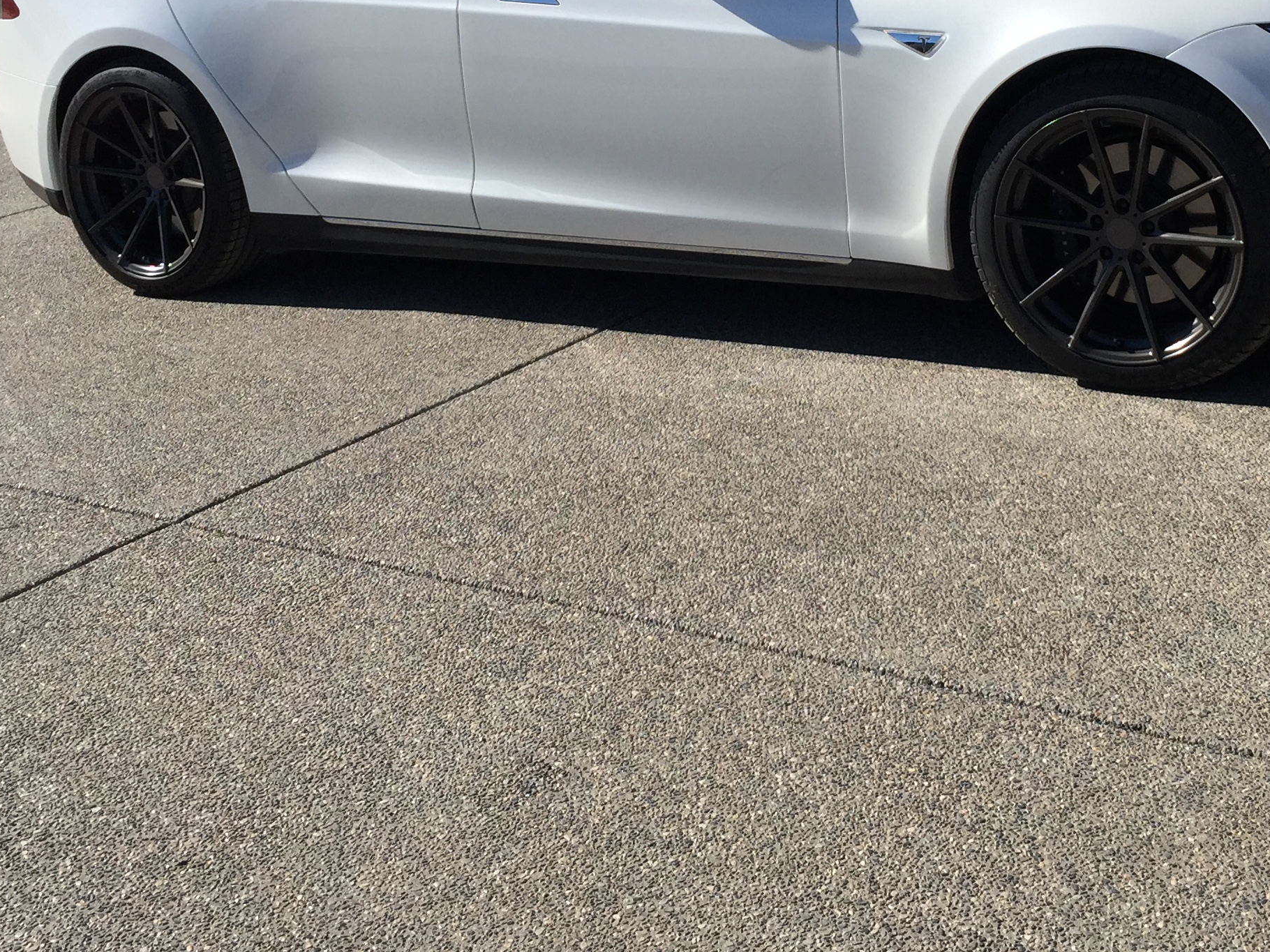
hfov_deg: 36.6
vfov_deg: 27.3
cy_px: 143
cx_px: 810
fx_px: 1908
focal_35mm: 52
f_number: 2.2
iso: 32
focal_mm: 4.15
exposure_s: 1/3049
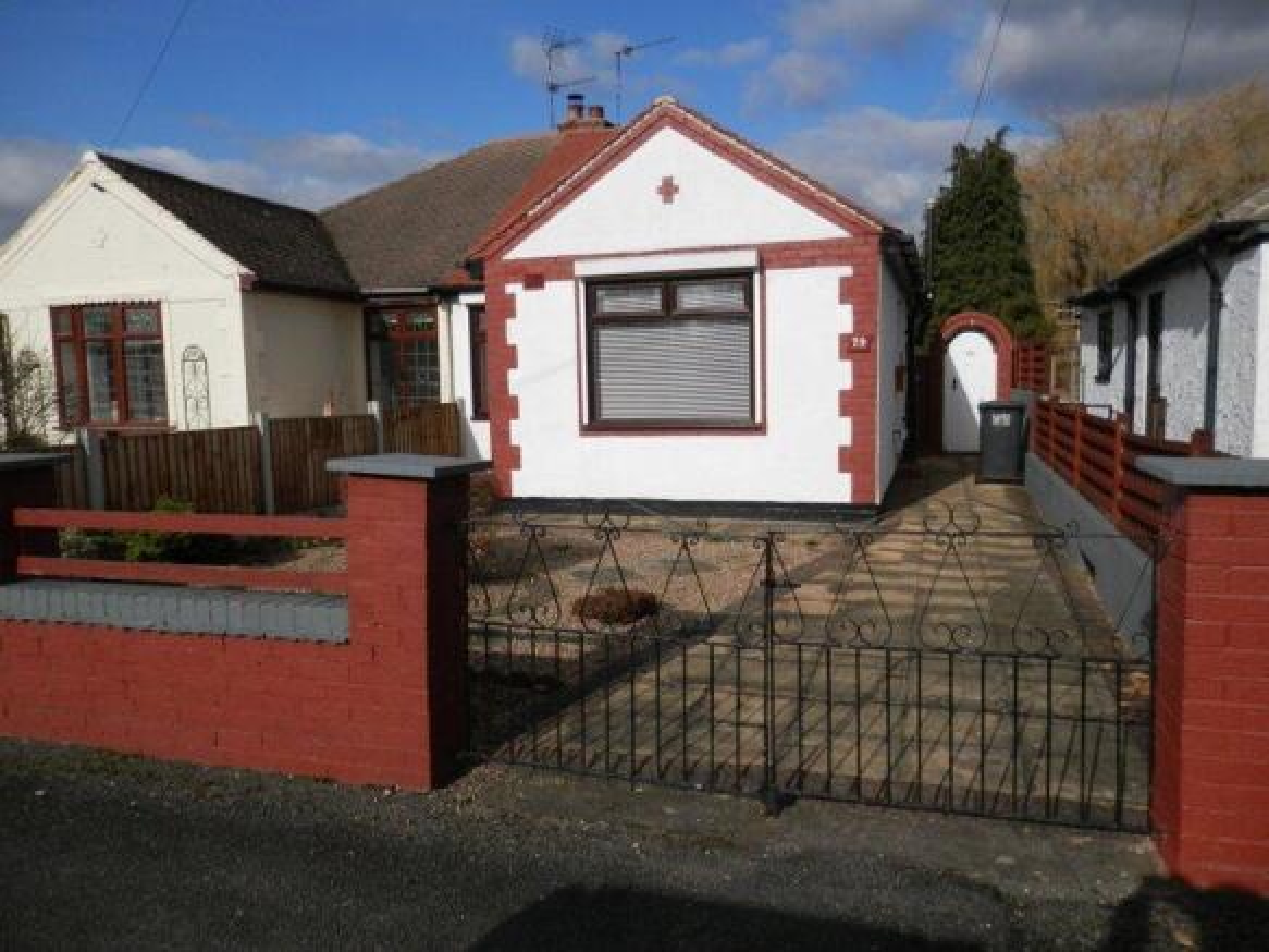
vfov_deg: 54.9
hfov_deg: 69.4
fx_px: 916
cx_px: 634
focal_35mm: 25
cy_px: 476
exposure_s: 1/500
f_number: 8.7
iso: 100
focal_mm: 4.5
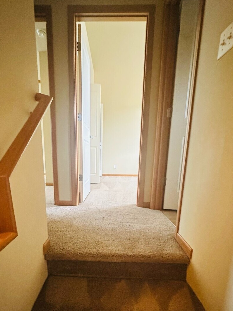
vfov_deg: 83.3
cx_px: 105
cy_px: 191
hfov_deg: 68.5
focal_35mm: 19
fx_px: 170
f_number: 2.2
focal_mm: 2.22
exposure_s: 1/60
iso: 640
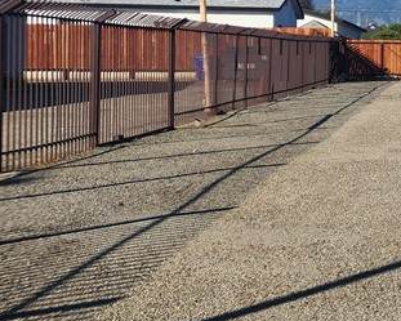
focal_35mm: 74
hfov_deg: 20.9
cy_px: 59
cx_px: 637
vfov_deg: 20.5
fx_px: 879
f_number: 1.8
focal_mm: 6.4
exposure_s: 1/1279
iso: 12
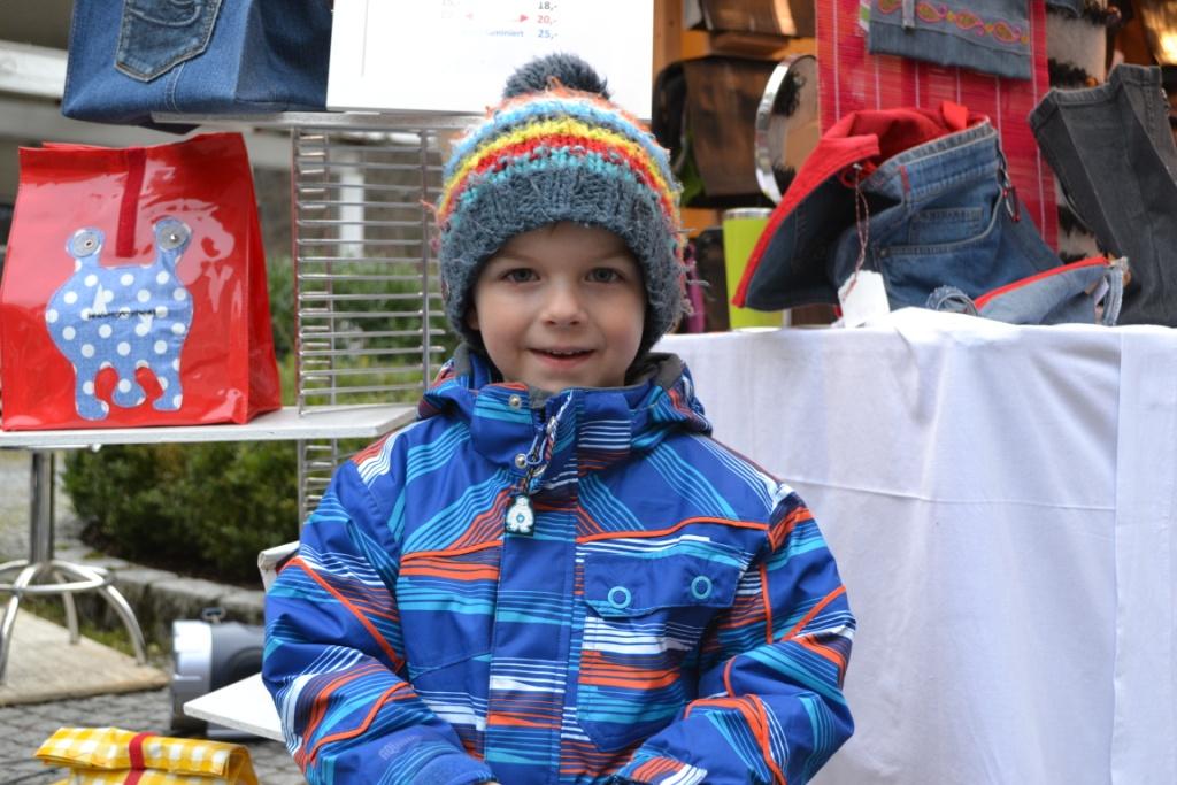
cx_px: 588
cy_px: 392
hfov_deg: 45.0
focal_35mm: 44
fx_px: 1422
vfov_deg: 30.9
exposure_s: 1/40
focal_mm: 29
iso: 400
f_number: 4.5
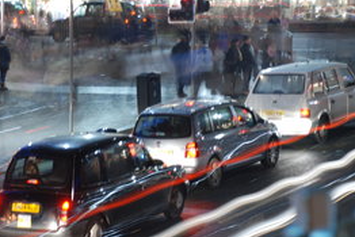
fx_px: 1440
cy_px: 84
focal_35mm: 146
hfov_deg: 14.0
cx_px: 142
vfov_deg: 9.4
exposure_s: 3
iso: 100
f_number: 5.3
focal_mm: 66
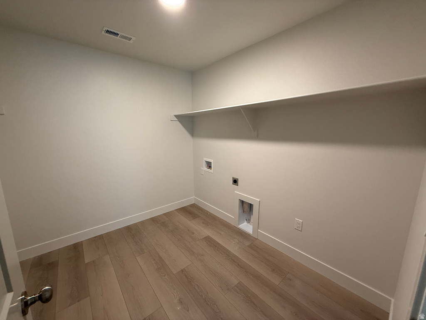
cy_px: 160
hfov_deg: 102.1
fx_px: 172
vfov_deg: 85.7
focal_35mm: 14
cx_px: 213
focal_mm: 2.22
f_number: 2.2
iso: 250
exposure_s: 1/120
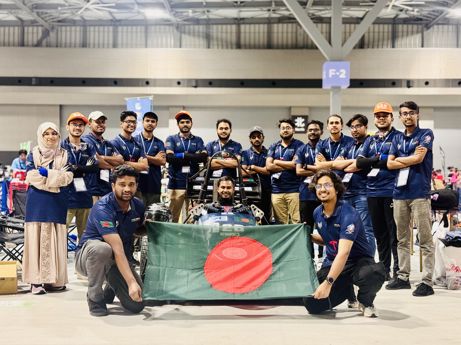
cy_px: 162
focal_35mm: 51
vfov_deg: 28.6
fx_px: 679
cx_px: 227
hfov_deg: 37.5
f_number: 1.78
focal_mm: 6.76
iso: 400
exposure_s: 1/40
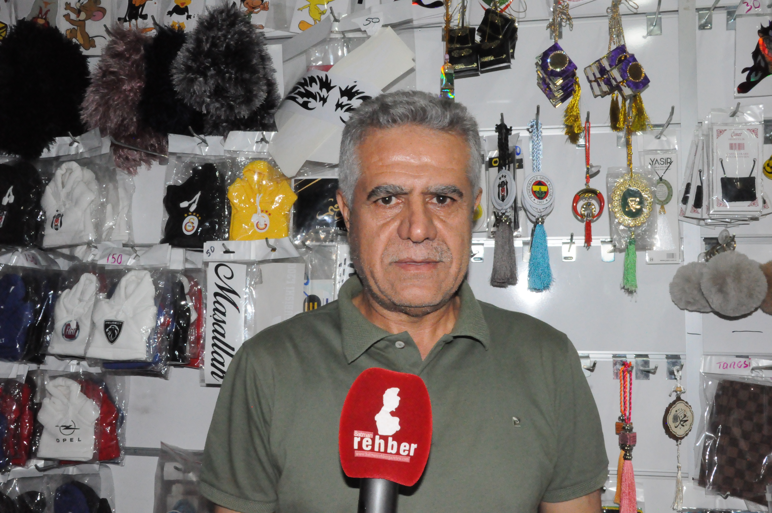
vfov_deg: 36.8
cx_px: 386
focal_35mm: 36
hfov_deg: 53.2
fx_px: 771
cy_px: 256
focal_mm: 24
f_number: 25
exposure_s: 1/60
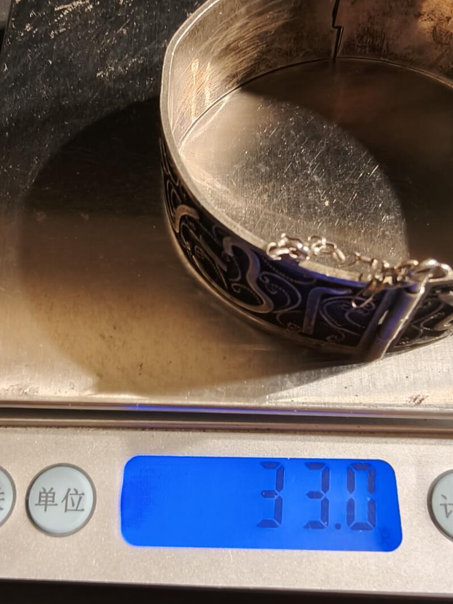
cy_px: 478
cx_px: 315
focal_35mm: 39
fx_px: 681
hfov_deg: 36.3
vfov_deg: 45.6
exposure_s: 1/50
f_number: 2
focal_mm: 2.32
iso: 200
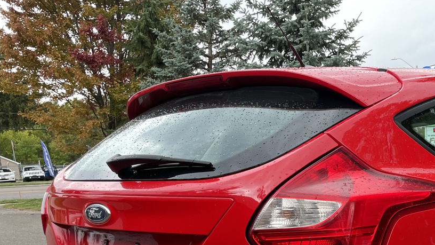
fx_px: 577
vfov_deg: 22.3
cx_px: 373
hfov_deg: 39.0
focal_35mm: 50
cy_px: 285
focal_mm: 4.2
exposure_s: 1/121
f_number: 1.6
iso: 64
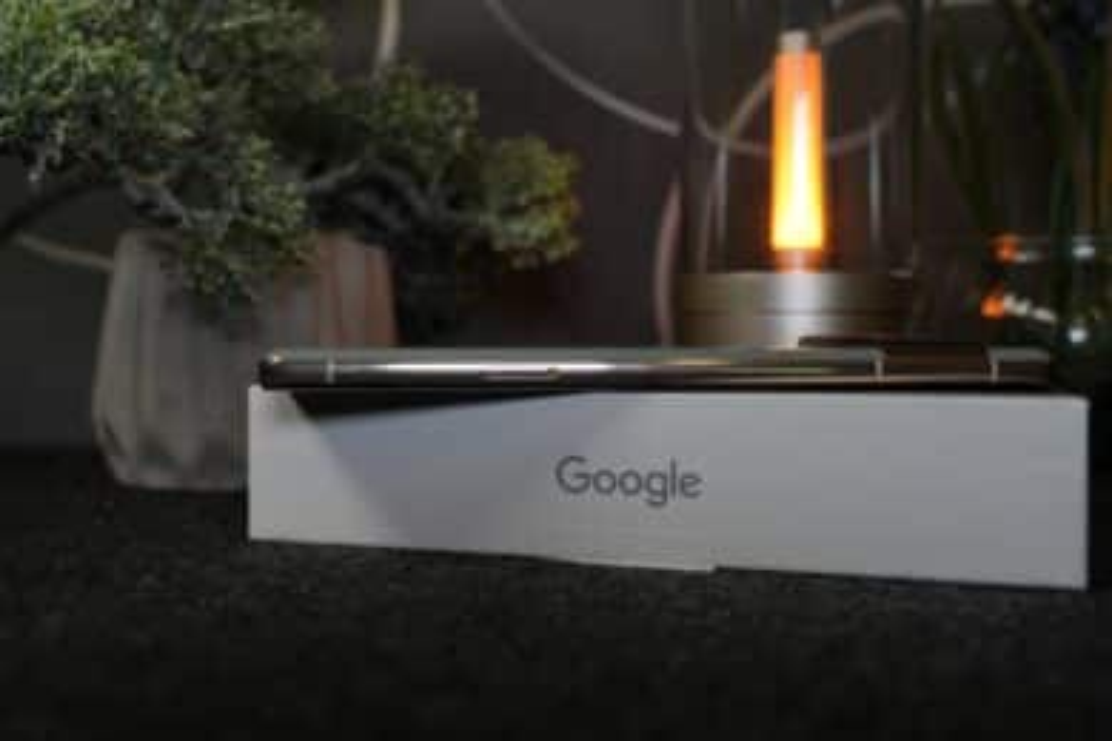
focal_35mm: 38
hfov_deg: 50.7
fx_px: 1174
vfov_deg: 35.1
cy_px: 370
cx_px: 556
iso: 125
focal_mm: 38
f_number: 7.1
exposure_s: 1/40
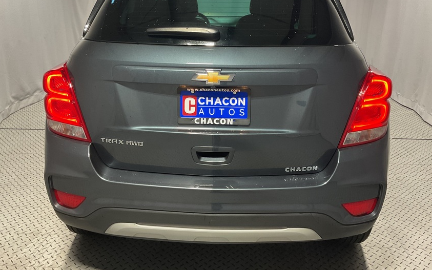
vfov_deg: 36.1
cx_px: 220
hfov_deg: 55.3
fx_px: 412
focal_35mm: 35
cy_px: 103
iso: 64
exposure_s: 1/60
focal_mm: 3
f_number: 1.8
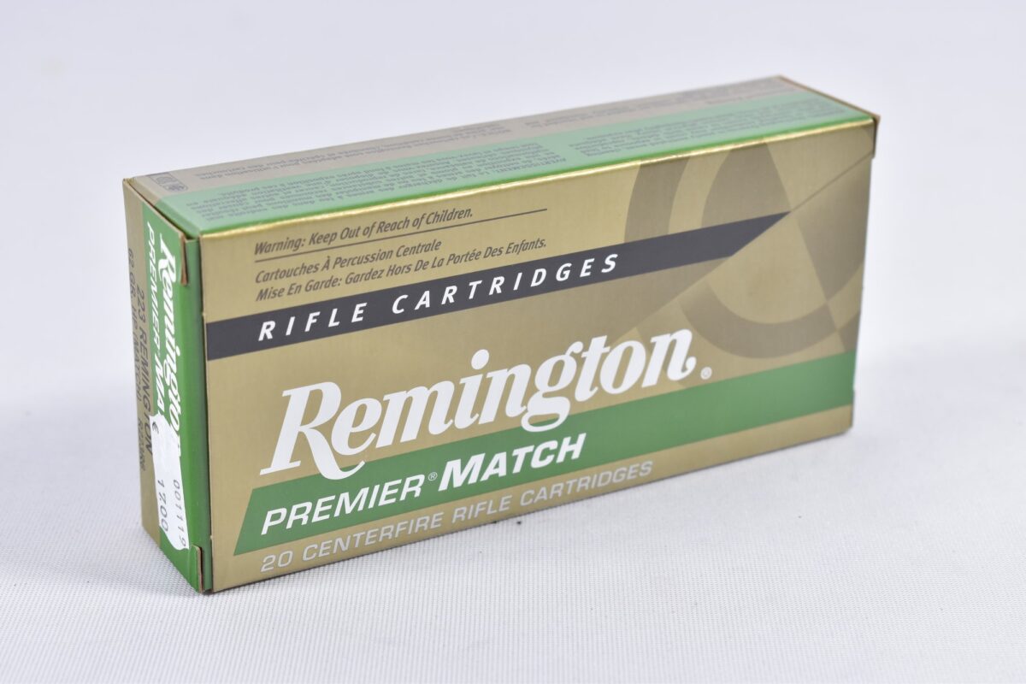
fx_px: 2351
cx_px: 513
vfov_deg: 16.6
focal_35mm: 82
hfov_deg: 24.6
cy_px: 342
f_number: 5.6
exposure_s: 1/50
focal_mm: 55
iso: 640
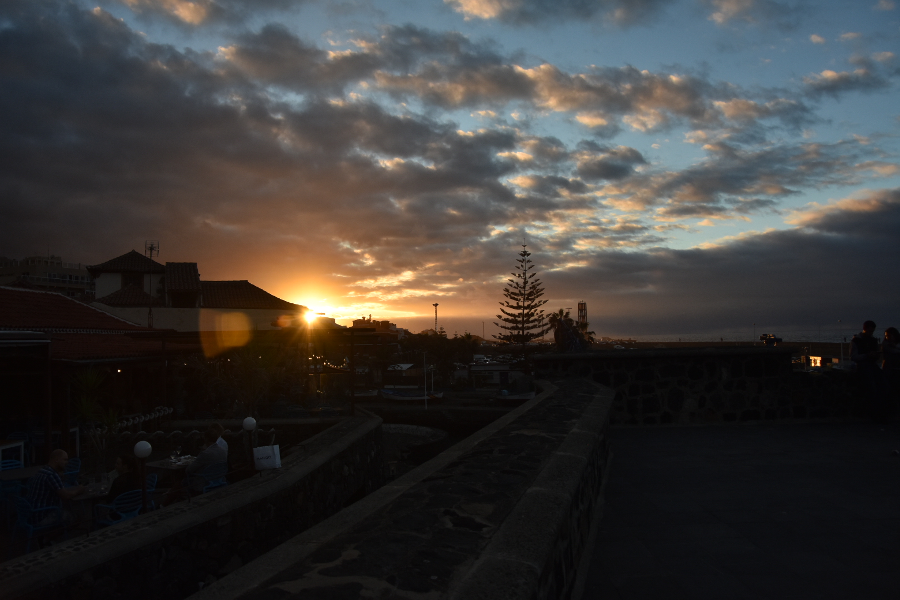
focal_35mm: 27
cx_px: 450
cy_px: 300
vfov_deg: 47.9
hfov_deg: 67.4
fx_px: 675
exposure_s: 1/1000
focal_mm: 18
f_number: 4.5
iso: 400
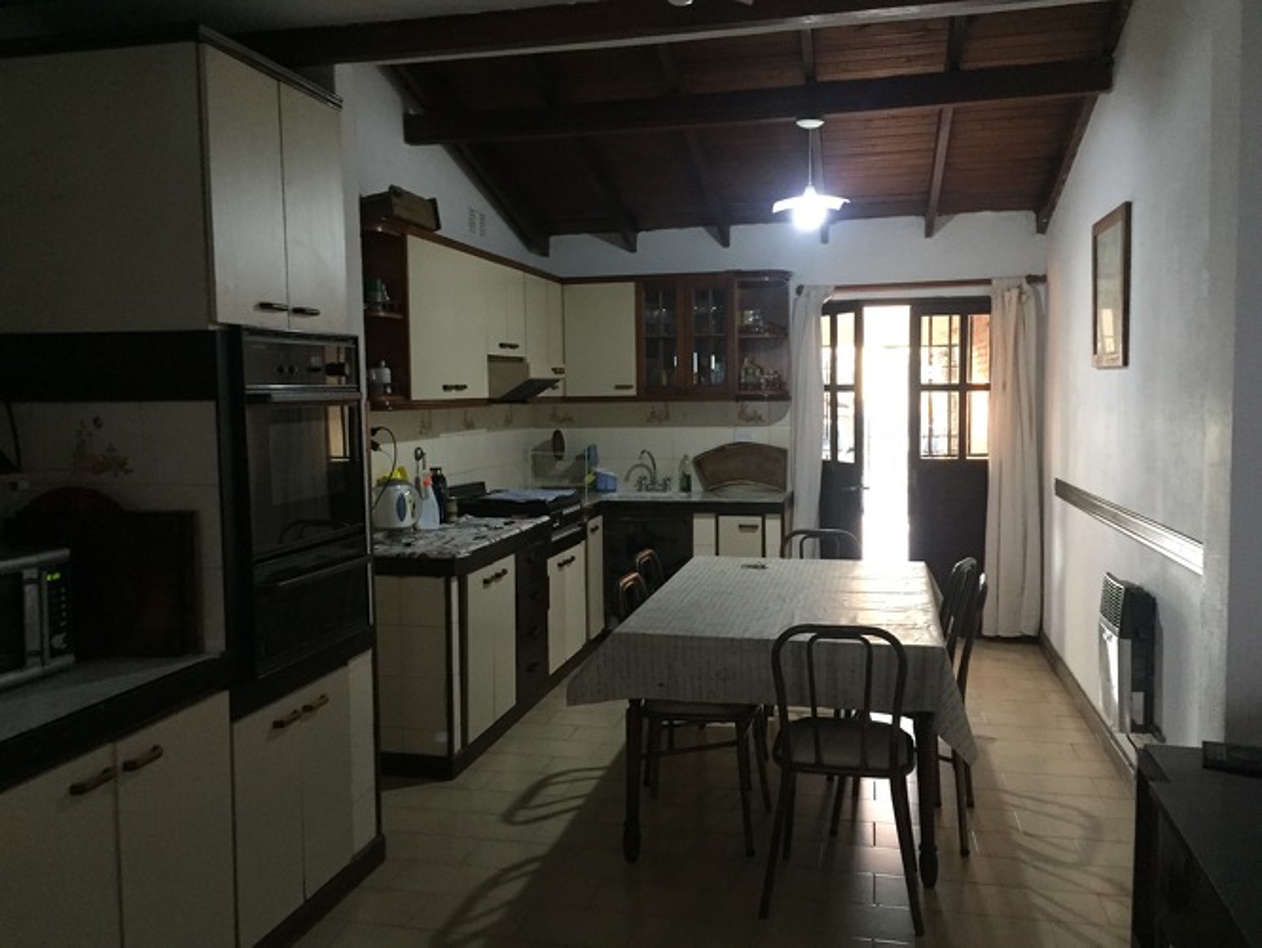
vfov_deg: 48.3
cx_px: 631
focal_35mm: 29
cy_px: 474
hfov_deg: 61.6
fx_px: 1058
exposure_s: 1/17
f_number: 2.2
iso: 250
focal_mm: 4.15
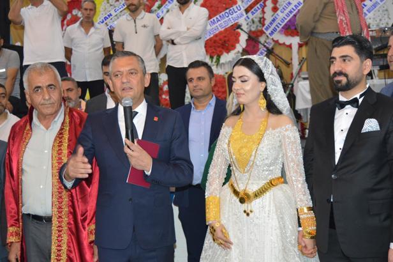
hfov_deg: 35.1
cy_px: 131
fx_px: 622
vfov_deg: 23.8
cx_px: 196
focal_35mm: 57
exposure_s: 1/60
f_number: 4.8
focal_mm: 38
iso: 900
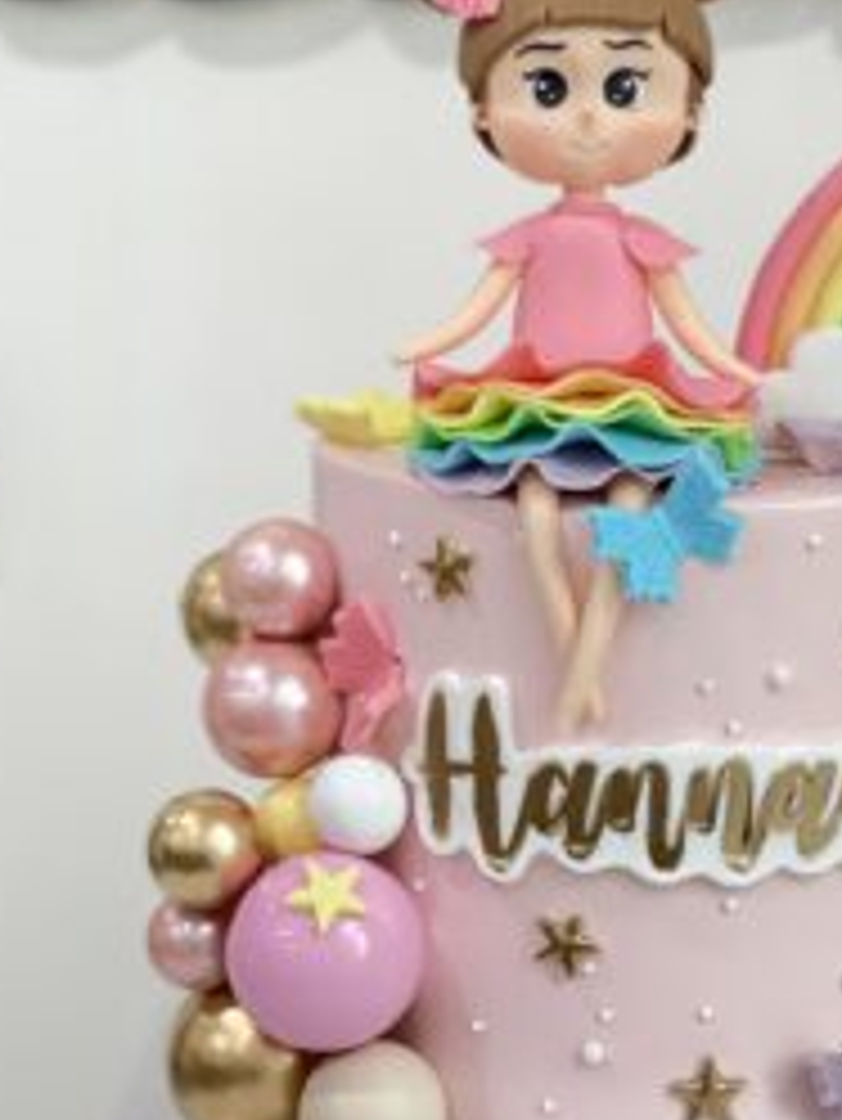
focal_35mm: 137
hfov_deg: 10.8
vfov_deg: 14.4
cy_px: 434
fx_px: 4439
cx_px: 689
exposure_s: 1/33
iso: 125
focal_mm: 7.5
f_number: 2.2
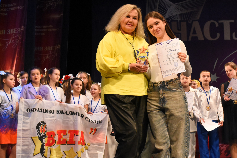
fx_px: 342
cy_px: 100
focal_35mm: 52
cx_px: 154
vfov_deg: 25.9
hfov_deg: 37.8
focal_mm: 35
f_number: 6.3
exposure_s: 1/250
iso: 5000
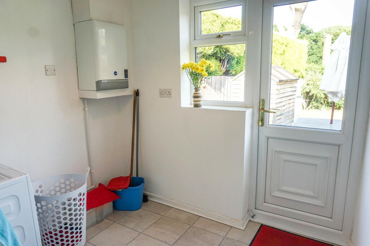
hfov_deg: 73.8
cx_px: 185
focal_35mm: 24
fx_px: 247
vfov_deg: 53.1
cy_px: 123
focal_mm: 16
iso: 400
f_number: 5.6
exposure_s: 1/125
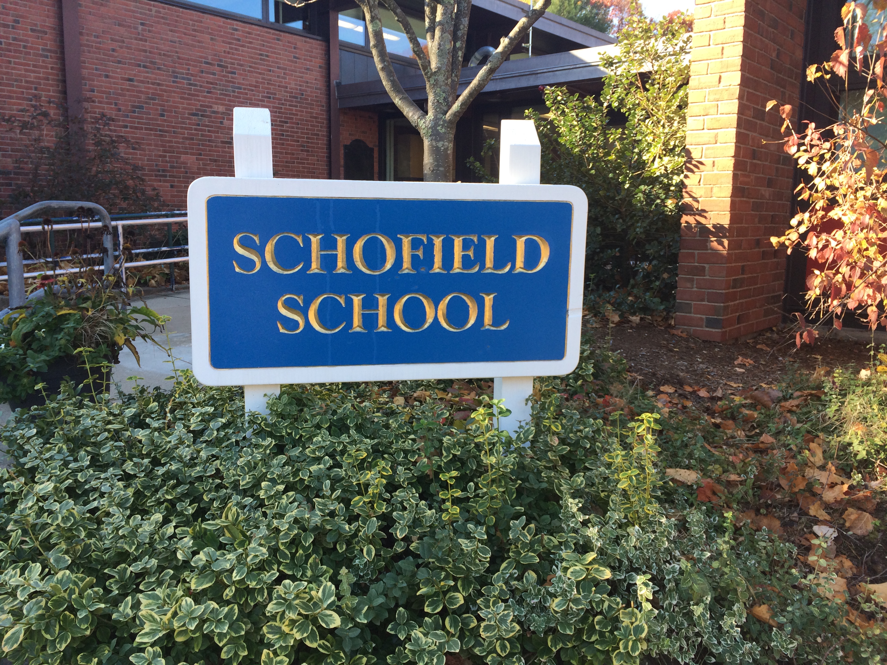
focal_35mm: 29
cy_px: 332
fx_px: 743
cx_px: 444
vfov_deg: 48.2
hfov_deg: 61.7
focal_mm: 4.15
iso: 32
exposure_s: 1/211
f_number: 2.2
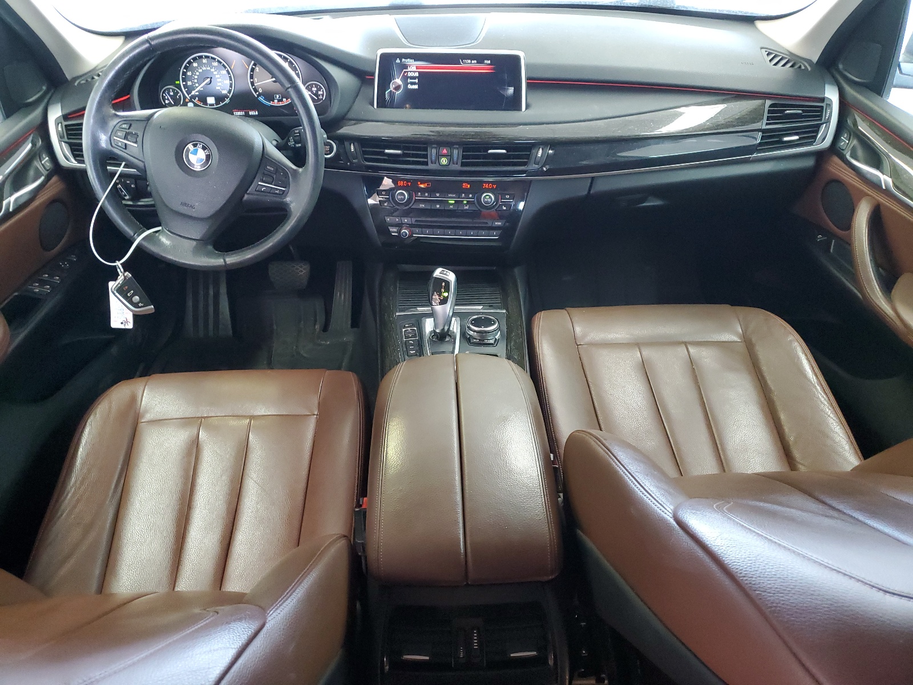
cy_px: 342
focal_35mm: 26
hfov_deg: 67.3
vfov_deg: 53.1
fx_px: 686
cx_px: 456
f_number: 1.5
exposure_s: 1/40
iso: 334
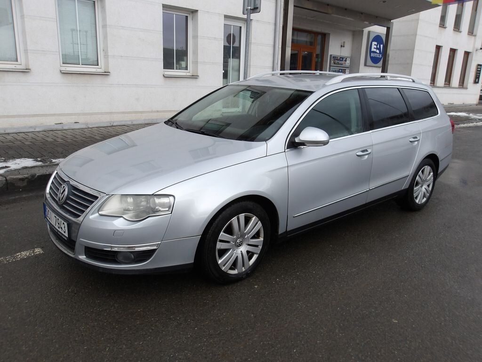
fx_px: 376
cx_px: 241
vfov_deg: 51.4
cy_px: 181
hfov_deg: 65.3
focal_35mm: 27
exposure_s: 1/235
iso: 100
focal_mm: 4.9
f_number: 3
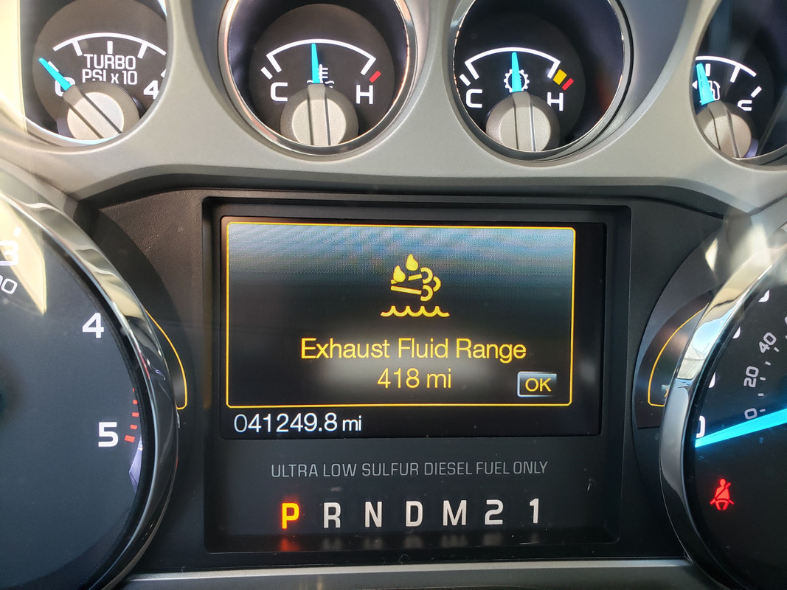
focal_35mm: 26
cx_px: 394
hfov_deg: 67.3
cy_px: 295
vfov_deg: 53.1
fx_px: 591
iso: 250
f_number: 2.4
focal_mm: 4.3
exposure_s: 1/37
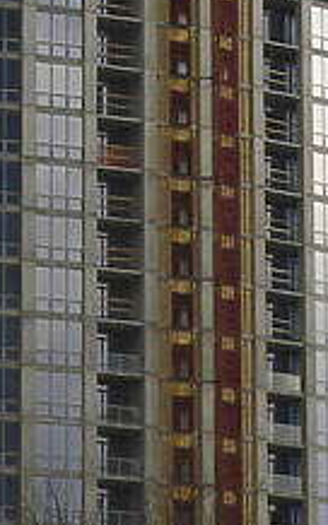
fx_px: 4583
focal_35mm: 320
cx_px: 71
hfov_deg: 4.1
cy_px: 7
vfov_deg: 6.5
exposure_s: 1/500
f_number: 4.6
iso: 80
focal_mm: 12.1
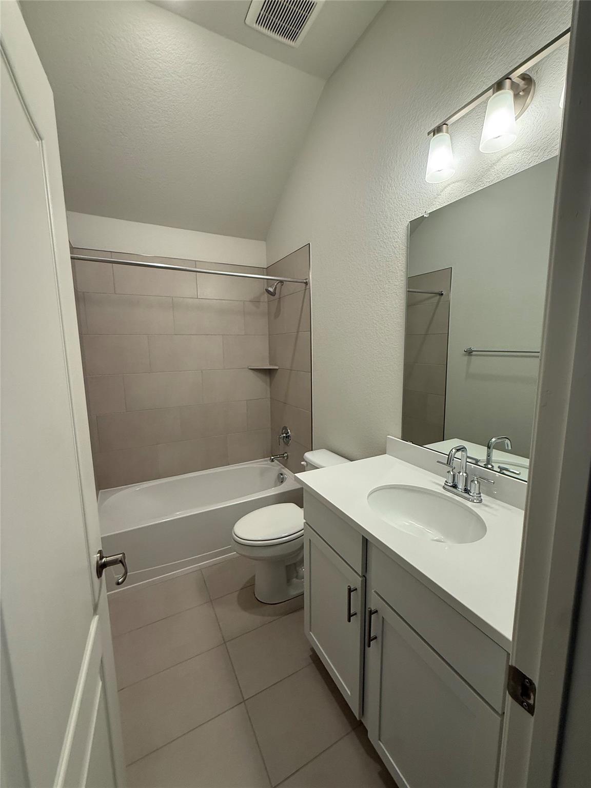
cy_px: 394
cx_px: 296
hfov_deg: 85.7
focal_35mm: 14
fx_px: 319
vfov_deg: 102.1
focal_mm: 2.22
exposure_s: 1/120
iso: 160
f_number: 2.2
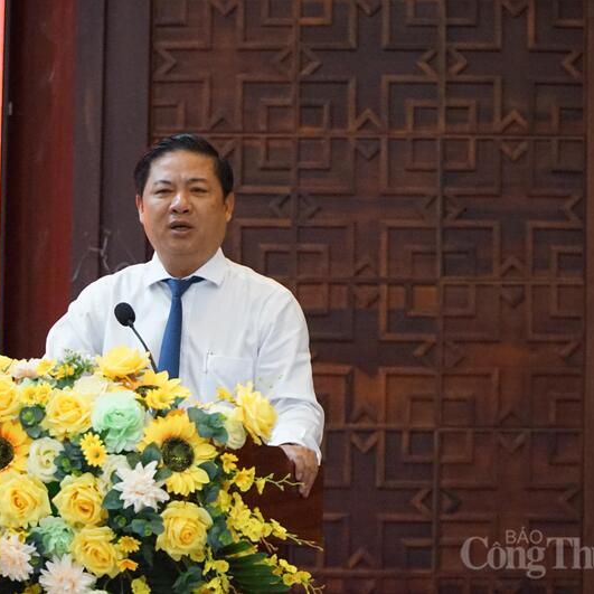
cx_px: 243
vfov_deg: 8.7
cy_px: 297
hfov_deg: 8.7
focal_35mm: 201
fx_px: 3902
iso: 6400
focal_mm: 105
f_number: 4
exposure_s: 1/160
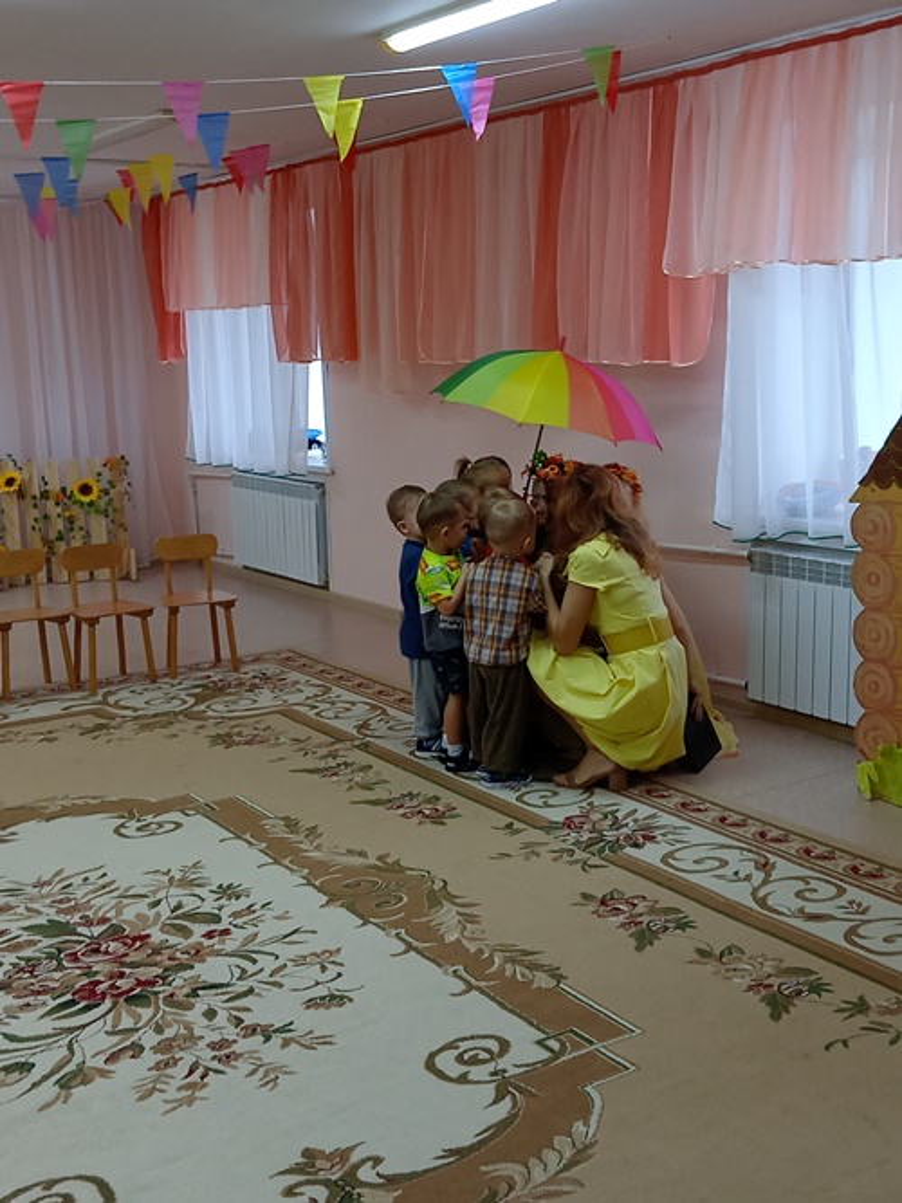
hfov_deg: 34.3
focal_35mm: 42
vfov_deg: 44.8
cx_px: 451
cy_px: 602
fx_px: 1460
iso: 197
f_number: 1.8
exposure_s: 1/33.3
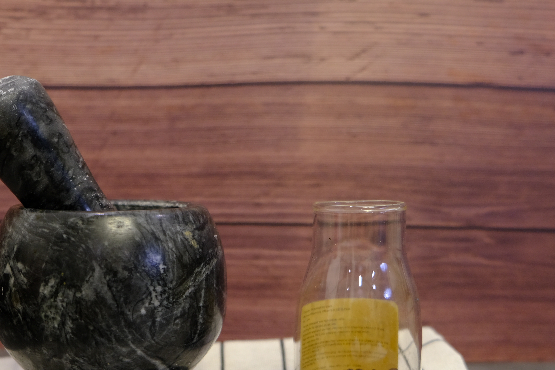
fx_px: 663
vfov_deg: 30.6
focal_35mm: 43
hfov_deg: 45.1
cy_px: 287
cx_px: 213
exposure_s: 1/26
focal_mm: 18
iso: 320
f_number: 2.8
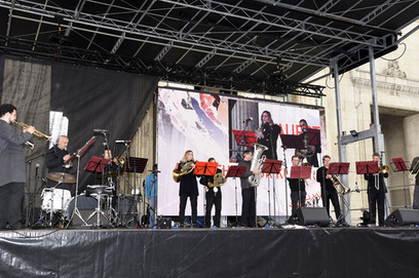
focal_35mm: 42
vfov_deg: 31.8
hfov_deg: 46.4
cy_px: 144
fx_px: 488
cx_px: 211
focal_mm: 38
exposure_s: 1/125
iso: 500
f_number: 6.3
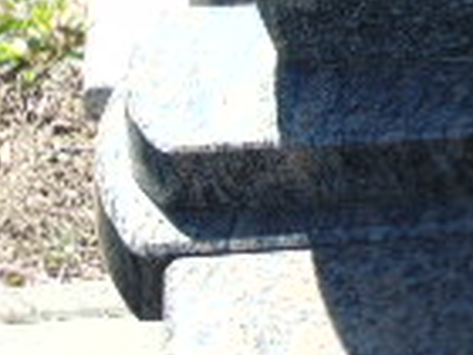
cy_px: -382
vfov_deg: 6.8
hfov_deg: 9.0
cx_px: 851
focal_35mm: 210
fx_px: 2869
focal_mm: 8.2
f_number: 4.1
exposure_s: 1/250
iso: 80
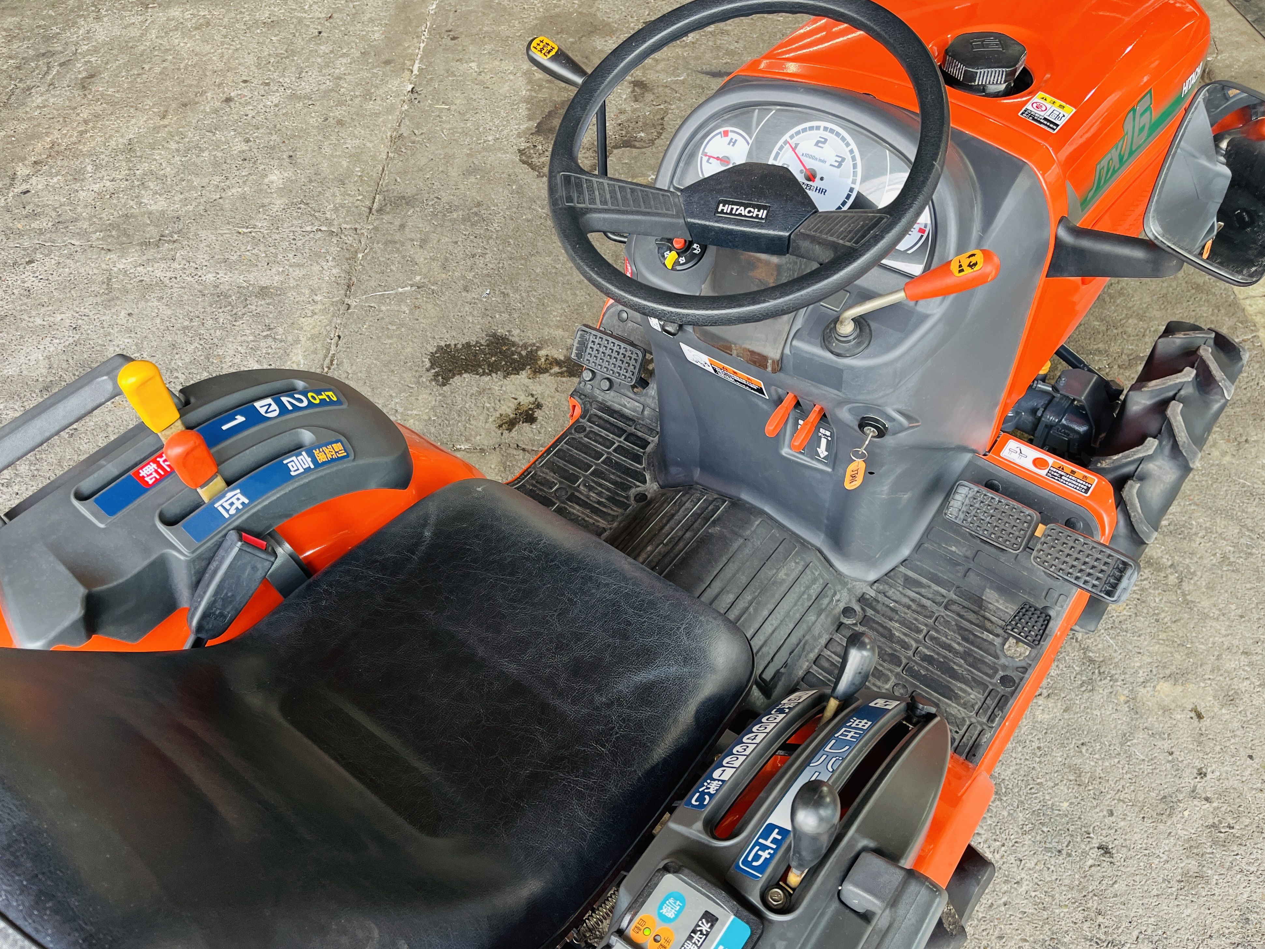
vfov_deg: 51.3
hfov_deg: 65.3
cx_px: 646
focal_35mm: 27
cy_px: 482
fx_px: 987
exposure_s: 1/102
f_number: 1.6
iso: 125
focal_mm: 5.1
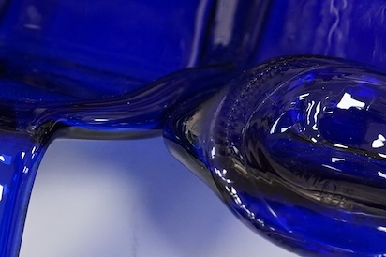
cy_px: 156
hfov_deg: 16.7
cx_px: 173
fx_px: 1318
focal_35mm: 123
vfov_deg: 11.1
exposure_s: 1/200
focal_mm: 30
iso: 2500
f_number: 4
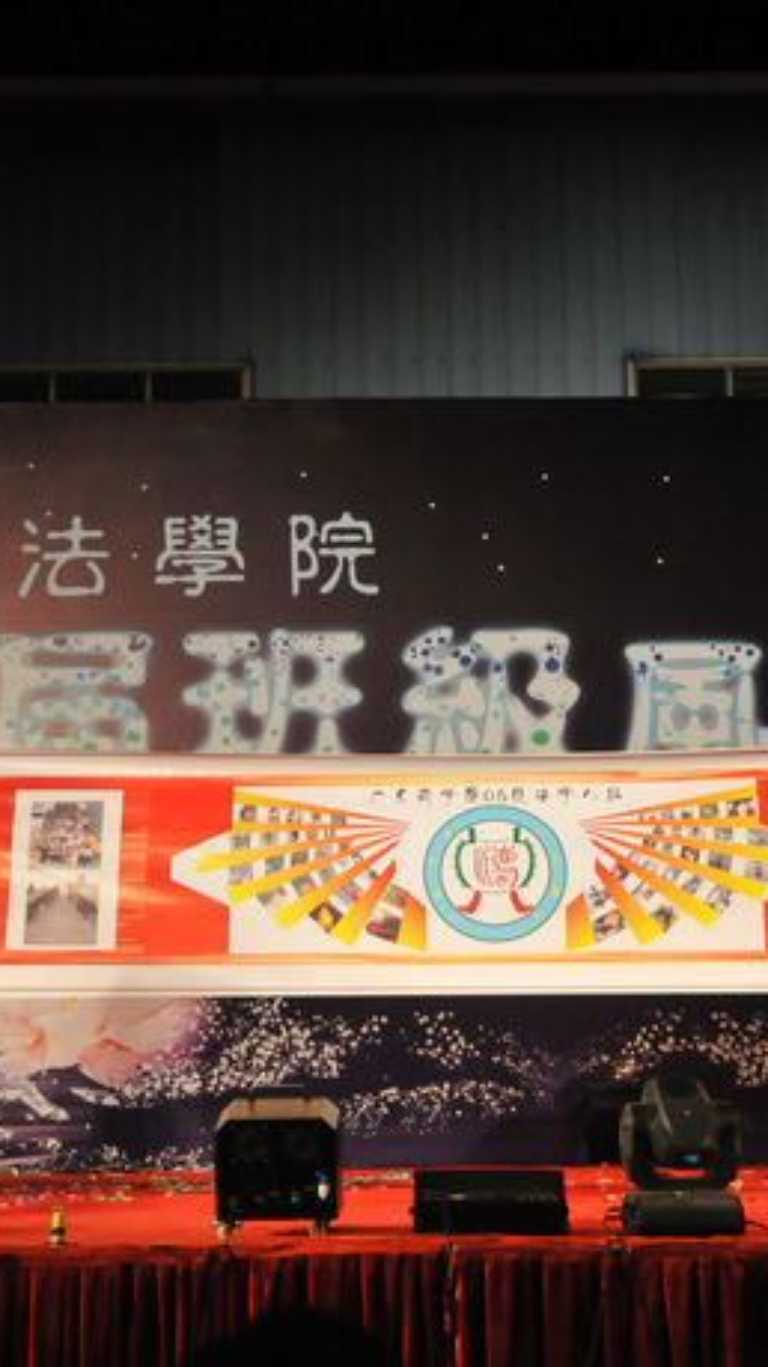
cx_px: 405
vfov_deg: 35.0
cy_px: 682
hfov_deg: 20.1
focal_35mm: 60
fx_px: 2166
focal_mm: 25
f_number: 4
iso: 1600
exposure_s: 1/800
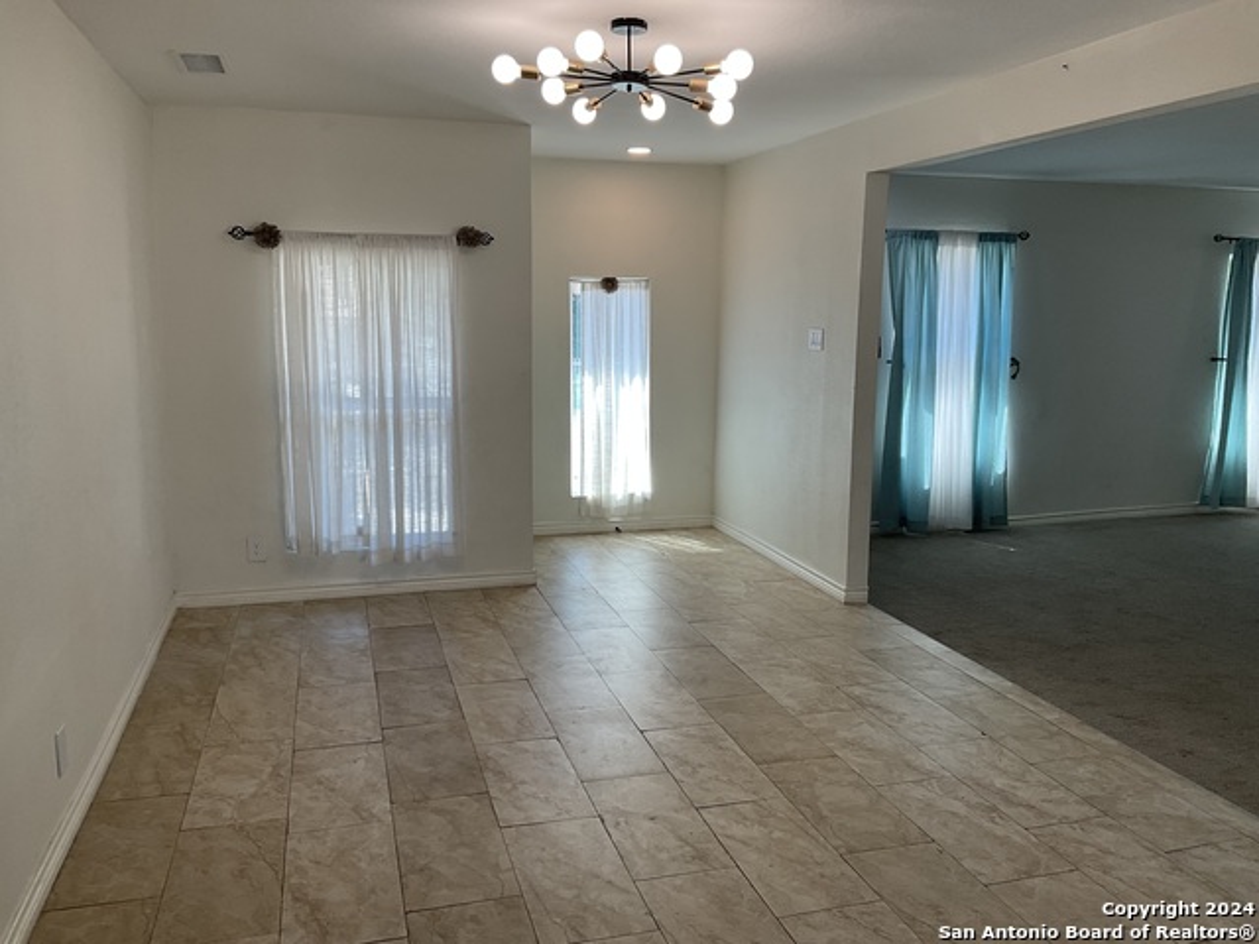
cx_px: 630
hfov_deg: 61.7
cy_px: 472
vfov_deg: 48.2
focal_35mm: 29
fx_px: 1055
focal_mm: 3
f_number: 1.8
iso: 32
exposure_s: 1/120
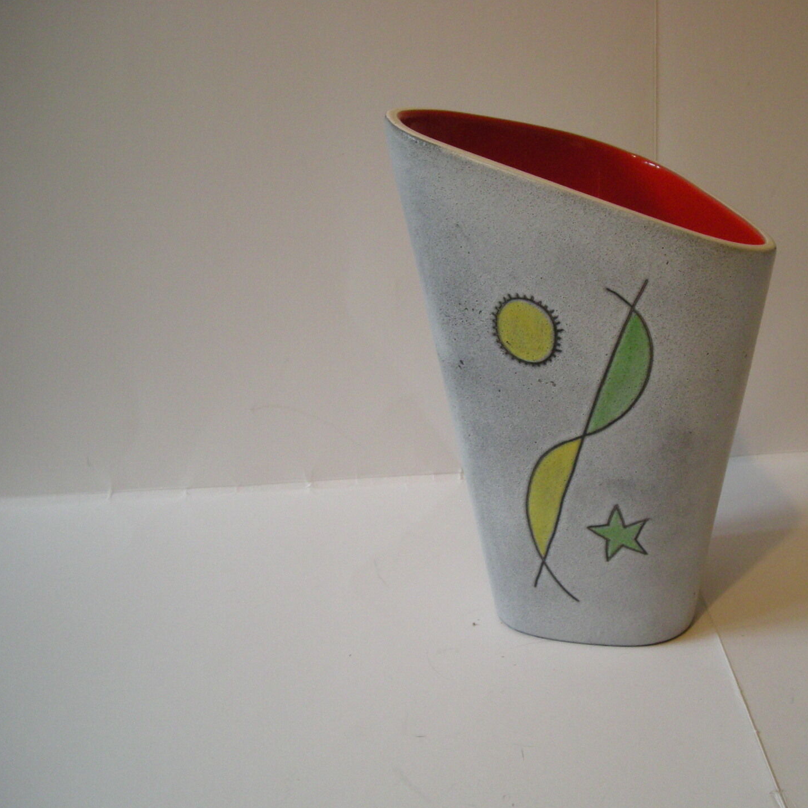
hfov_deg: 37.9
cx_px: 545
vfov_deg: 38.3
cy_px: 411
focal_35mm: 44
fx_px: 1162
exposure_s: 1/52.2
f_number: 2.8
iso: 267
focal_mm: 5.7
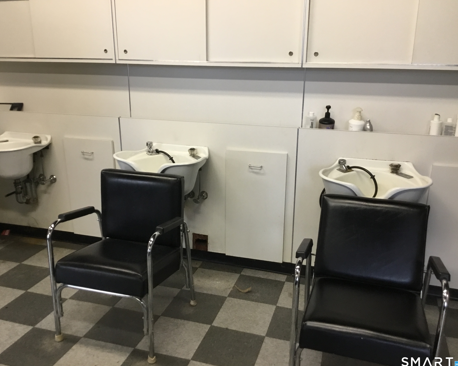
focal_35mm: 33
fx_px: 447
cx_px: 226
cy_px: 183
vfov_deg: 44.5
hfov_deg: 54.2
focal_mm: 3.3
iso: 100
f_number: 2.4
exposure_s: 1/30
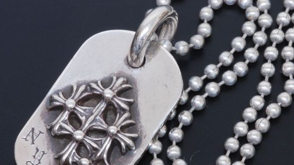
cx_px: 129
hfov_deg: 11.5
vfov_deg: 6.5
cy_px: 101
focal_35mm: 188
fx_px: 1463
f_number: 45
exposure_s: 3
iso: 200
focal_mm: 105
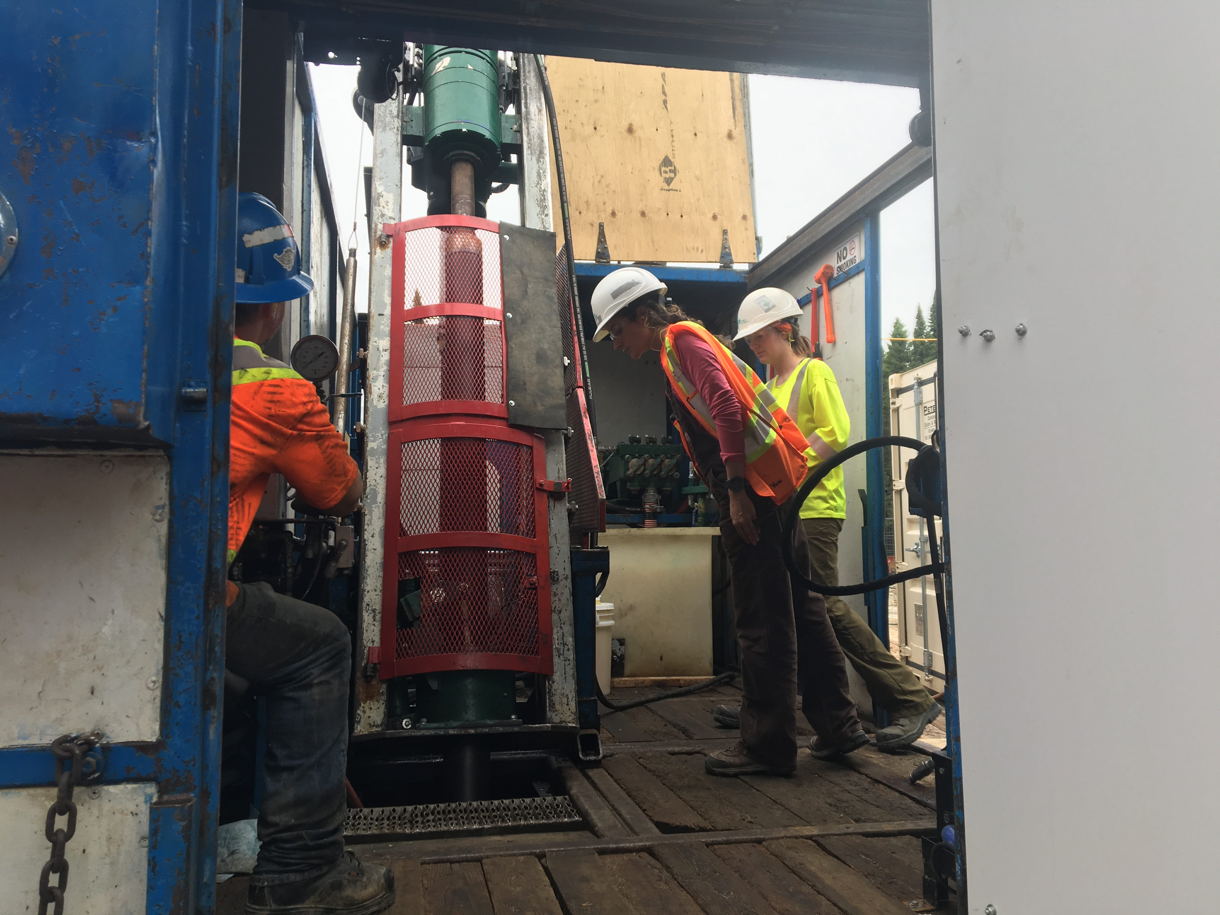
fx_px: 1022
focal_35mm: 29
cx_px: 610
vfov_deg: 48.2
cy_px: 458
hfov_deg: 61.7
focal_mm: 4.15
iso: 25
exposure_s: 1/190
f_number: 2.2
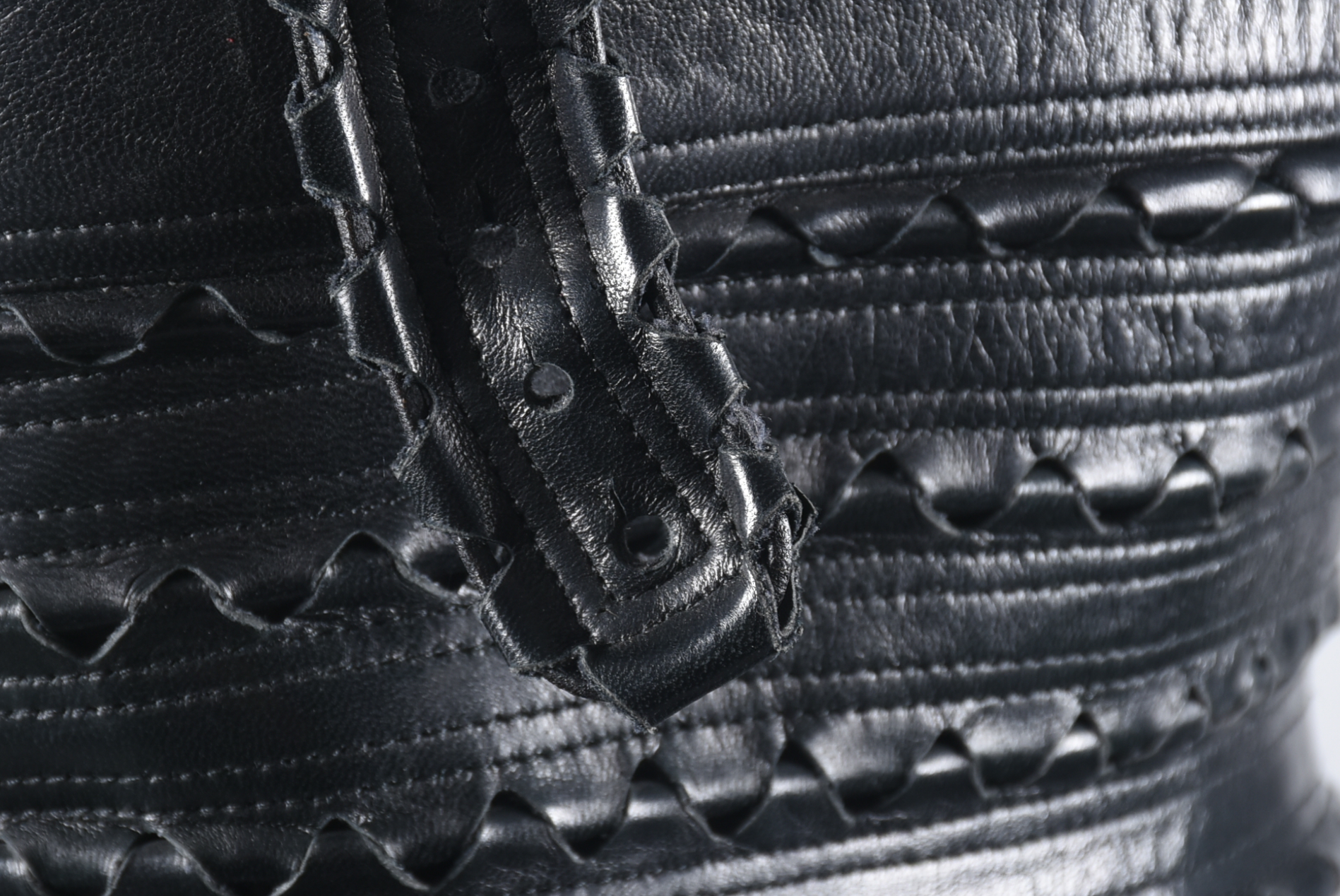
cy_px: 416
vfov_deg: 5.2
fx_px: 9871
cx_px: 590
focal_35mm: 265
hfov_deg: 7.8
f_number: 11
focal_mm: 112
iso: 200
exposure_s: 1/200
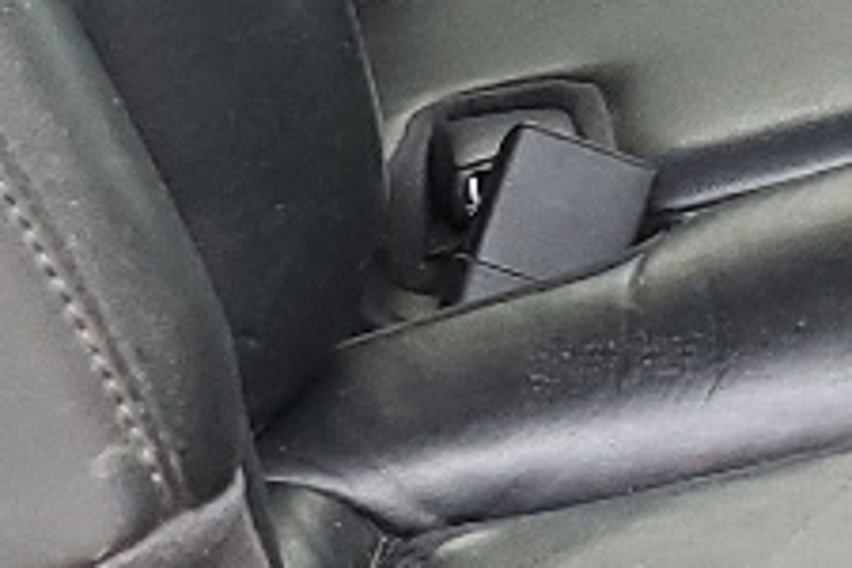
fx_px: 4544
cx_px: 1306
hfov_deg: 10.3
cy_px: -254
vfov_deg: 7.1
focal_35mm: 192
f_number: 1.5
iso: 80
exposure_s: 1/120
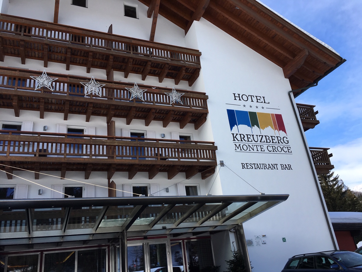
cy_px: 136
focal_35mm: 29
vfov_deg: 48.2
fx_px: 303
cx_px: 181
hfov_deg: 61.7
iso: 25
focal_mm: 4.15
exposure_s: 1/630
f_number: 2.2
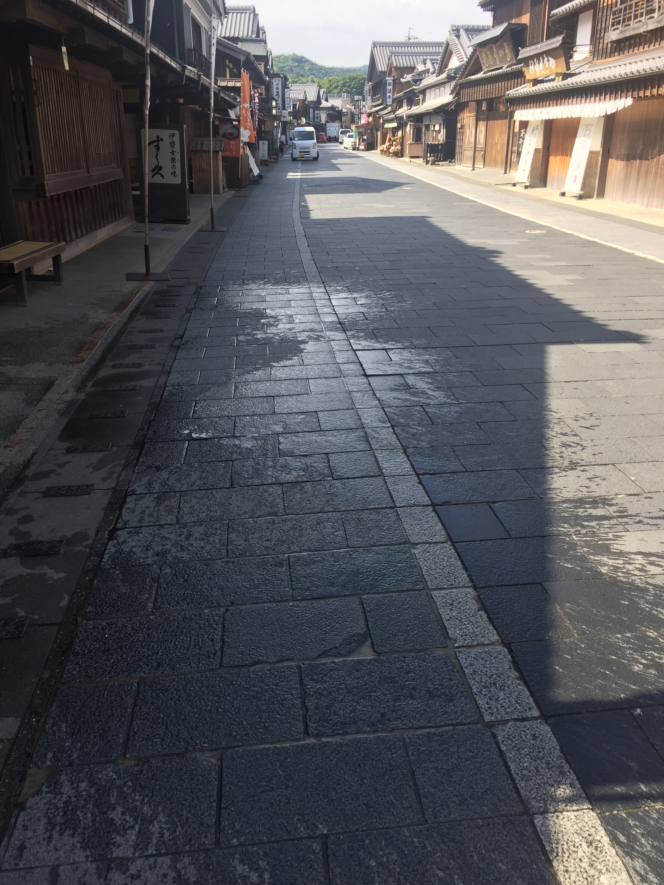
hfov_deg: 48.2
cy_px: 442
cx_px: 332
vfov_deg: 61.7
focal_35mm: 29
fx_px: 742
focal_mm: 4.15
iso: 32
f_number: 2.2
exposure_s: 1/648
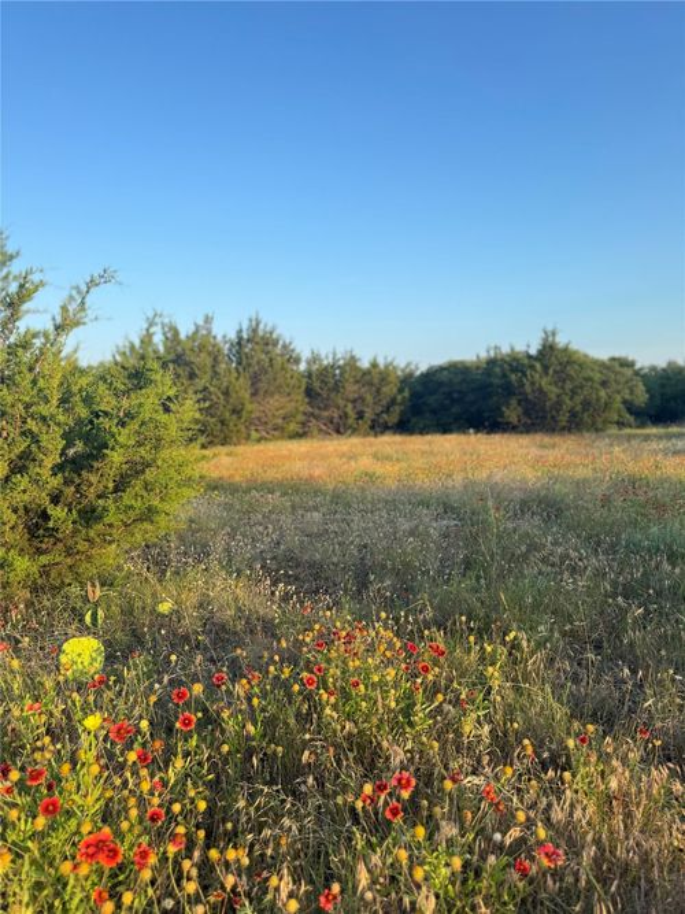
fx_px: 633
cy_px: 457
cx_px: 342
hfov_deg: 56.8
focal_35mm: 24
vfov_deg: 71.6
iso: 80
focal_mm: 6.76
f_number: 1.78
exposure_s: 1/460
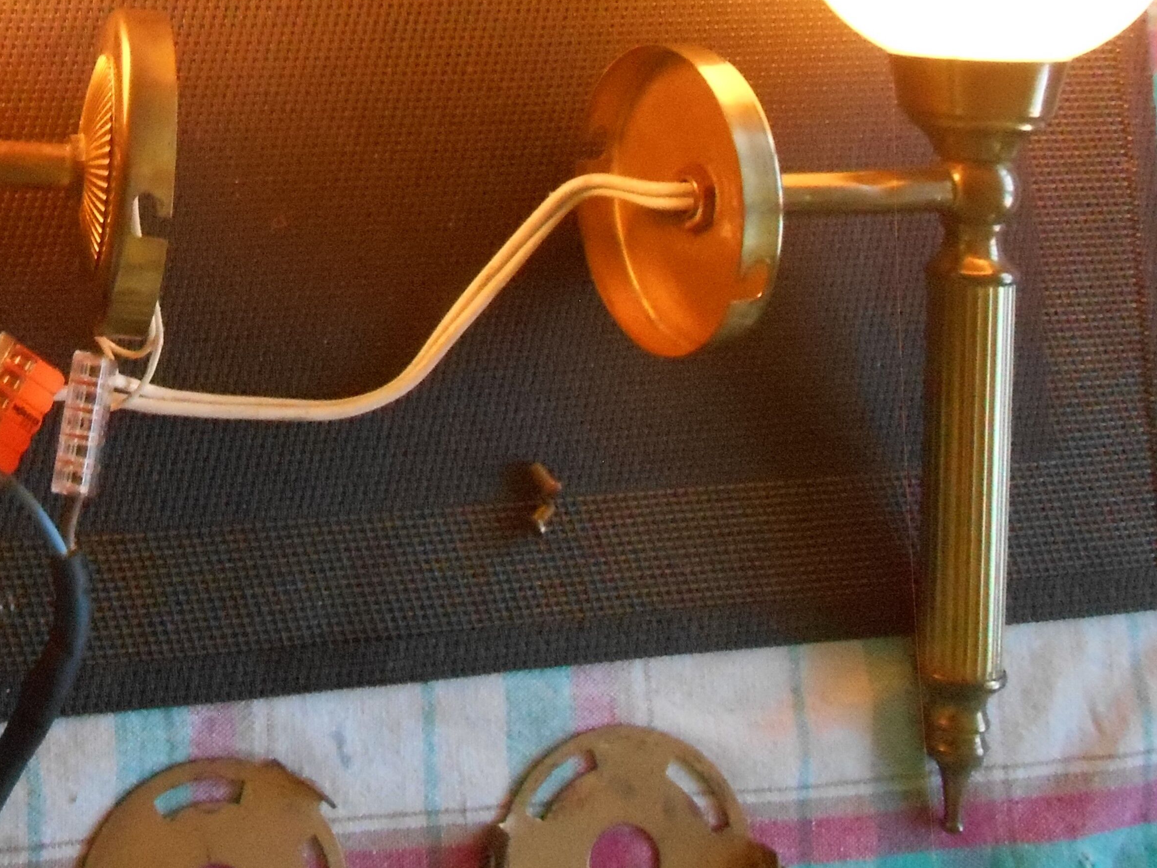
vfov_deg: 31.0
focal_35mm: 45
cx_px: 273
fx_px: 1504
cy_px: 121
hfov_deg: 40.7
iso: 800
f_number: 3.4
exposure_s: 1/125
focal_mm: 4.7
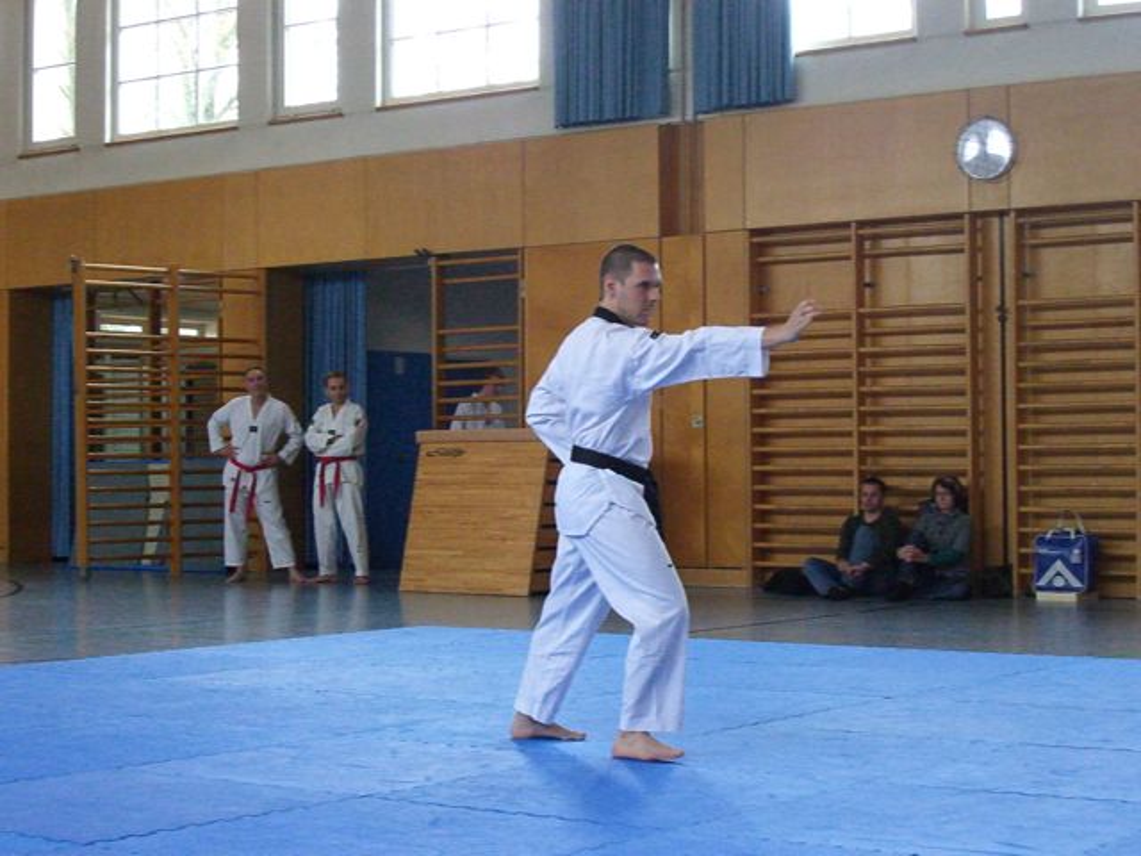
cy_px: 428
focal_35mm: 68
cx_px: 570
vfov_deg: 21.6
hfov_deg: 28.6
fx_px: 2241
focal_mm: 14.2
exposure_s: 1/60
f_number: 4
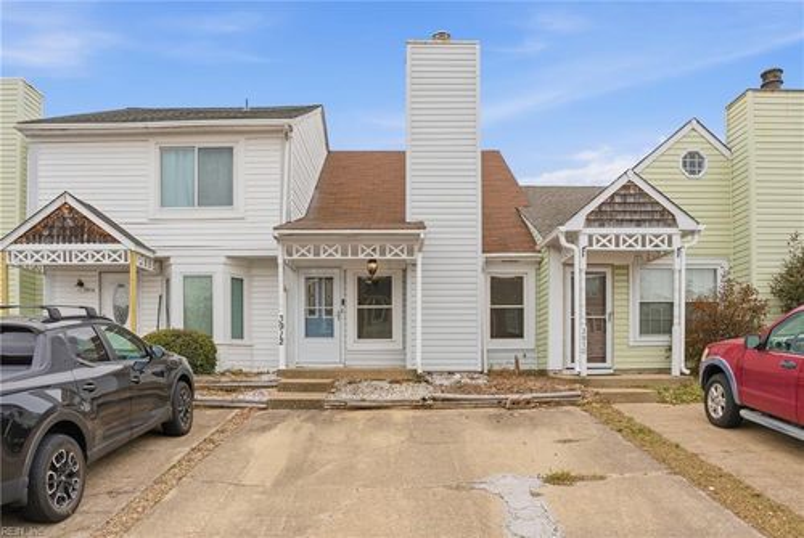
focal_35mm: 24
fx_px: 537
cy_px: 269
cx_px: 402
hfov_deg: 73.7
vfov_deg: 53.3
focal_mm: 16
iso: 250
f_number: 9
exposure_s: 1/500
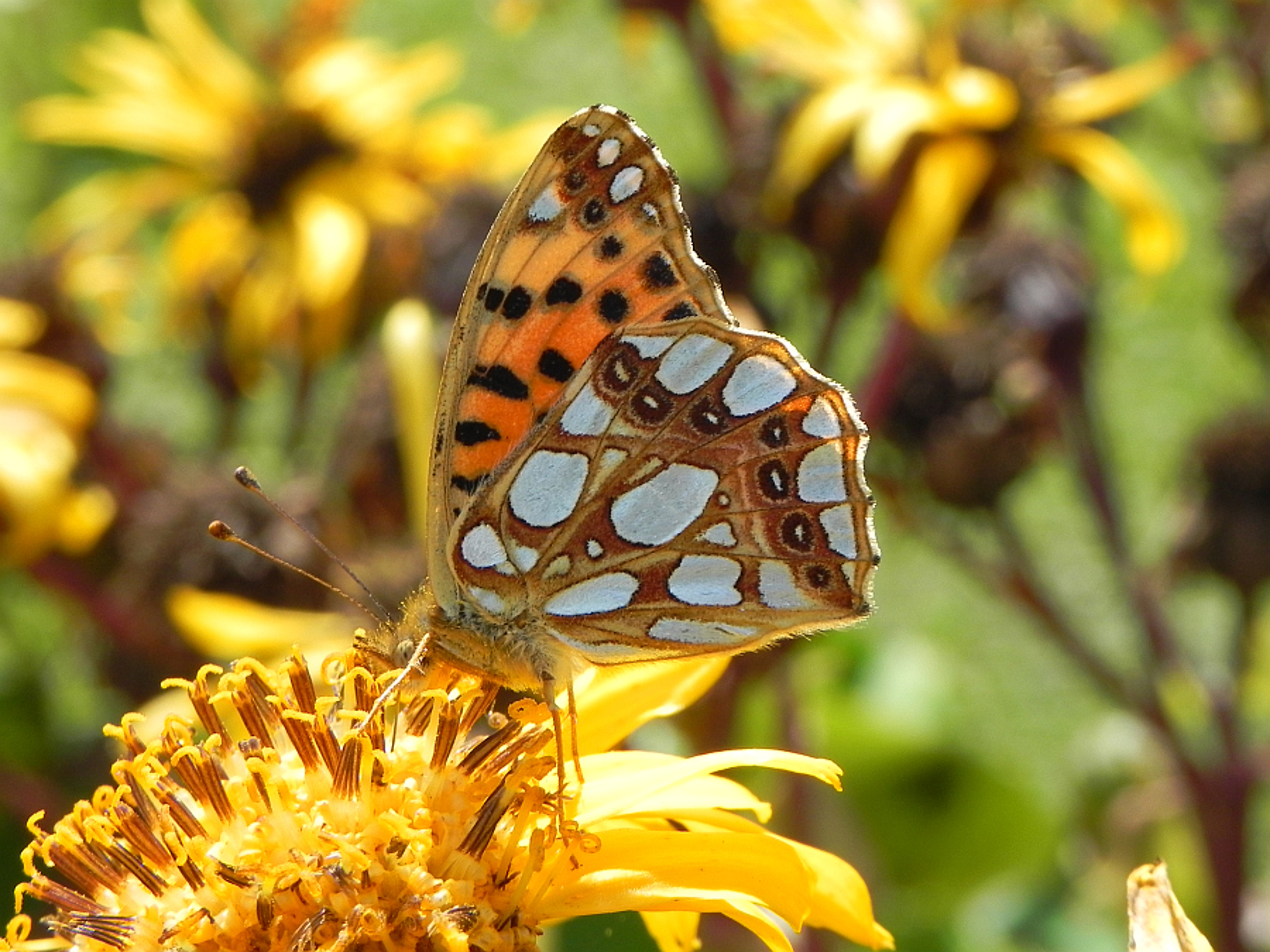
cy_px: 476
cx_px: 635
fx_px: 3852
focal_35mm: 105
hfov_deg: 18.7
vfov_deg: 14.1
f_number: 6.3
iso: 160
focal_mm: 18.8
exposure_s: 1/313
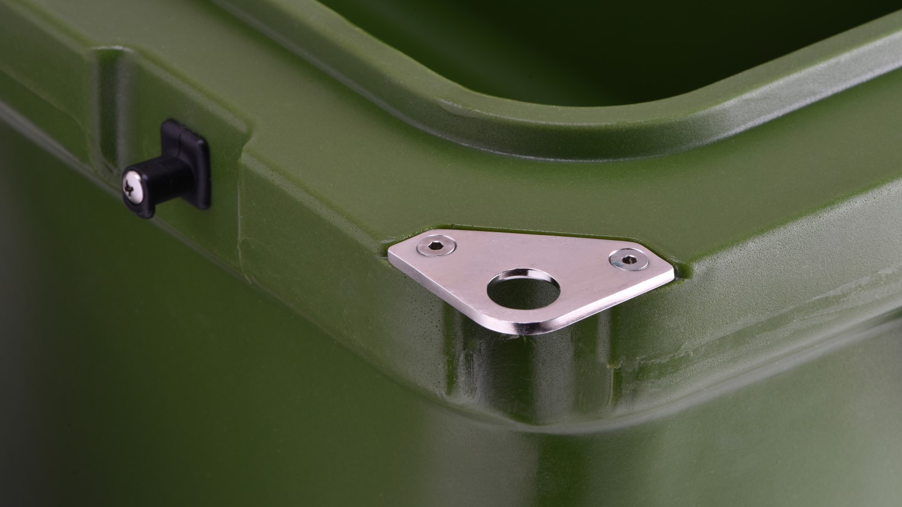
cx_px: 450
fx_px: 2655
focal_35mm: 111
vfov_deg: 10.9
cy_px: 300
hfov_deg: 19.3
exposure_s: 1/25
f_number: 14
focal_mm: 105
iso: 100
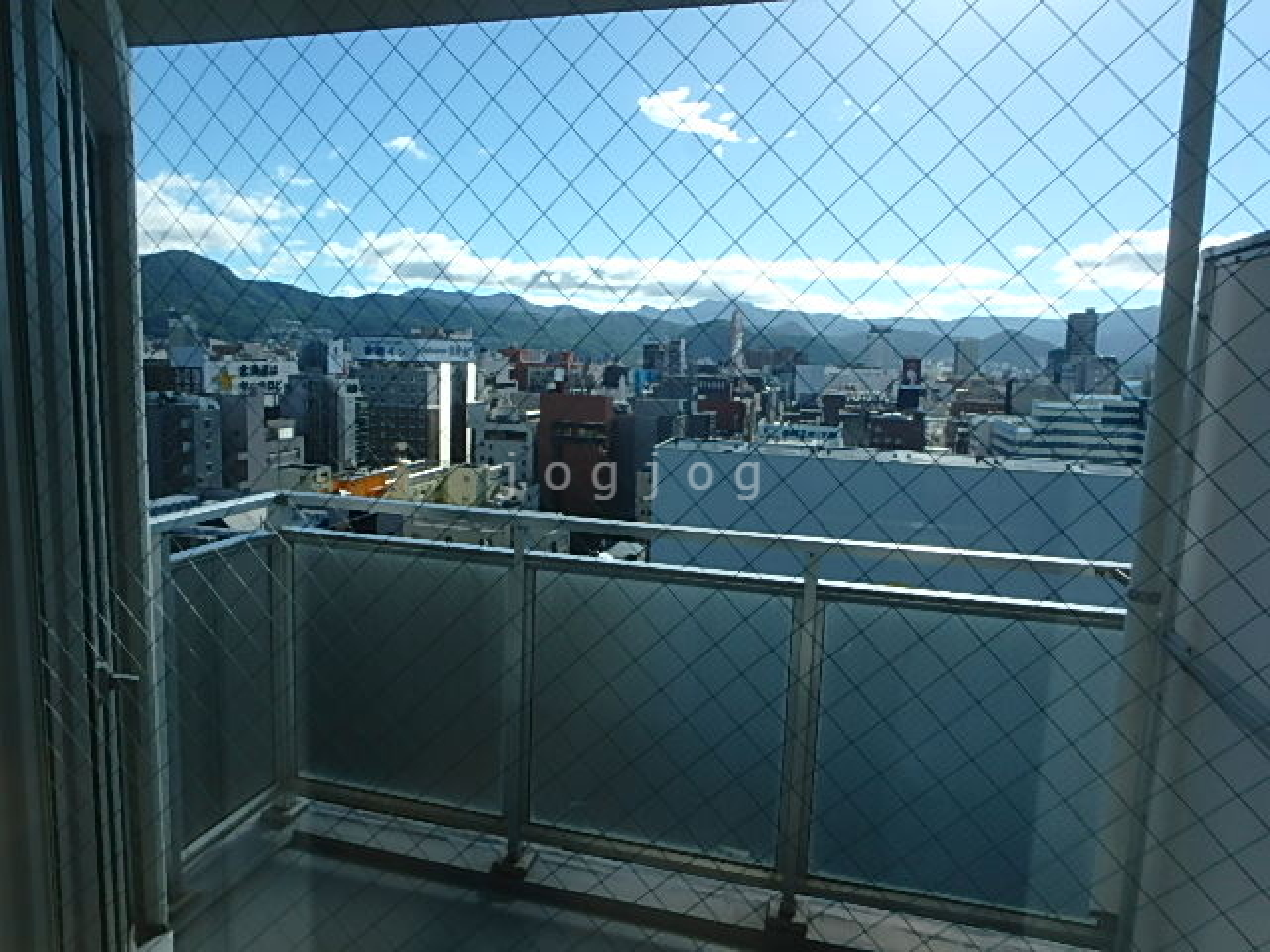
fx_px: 770
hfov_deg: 79.0
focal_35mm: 21
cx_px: 635
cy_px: 476
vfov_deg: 63.4
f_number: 6
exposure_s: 1/400
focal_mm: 3.7
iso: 125
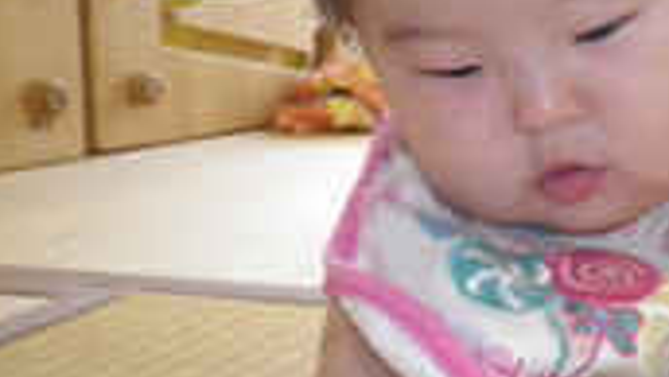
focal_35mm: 62
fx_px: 1101
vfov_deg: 19.5
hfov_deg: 31.3
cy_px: 183
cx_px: 665
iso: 320
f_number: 3.5
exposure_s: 1/50
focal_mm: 5.05
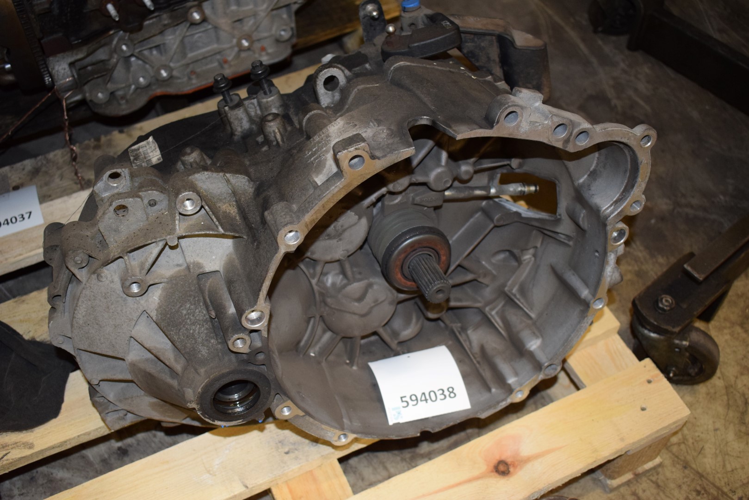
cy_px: 250
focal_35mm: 39
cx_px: 374
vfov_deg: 34.2
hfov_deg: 49.5
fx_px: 812
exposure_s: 1/60
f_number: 4
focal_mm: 26
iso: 1400
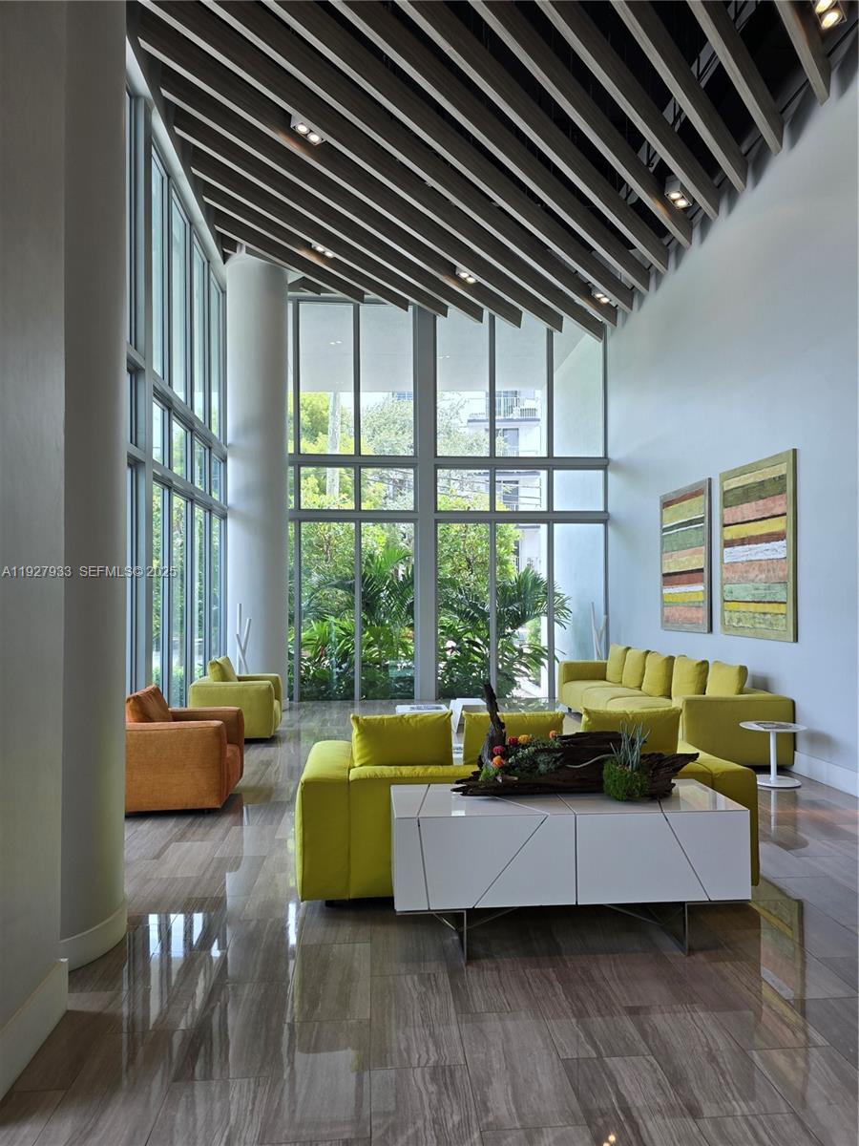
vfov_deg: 73.9
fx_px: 761
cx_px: 430
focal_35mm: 23
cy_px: 573
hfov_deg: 58.9
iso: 32
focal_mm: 6.3
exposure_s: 1/120
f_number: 1.7
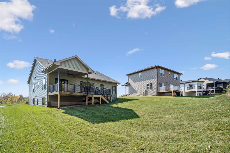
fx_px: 102
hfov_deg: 96.7
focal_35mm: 16
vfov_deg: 73.7
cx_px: 115
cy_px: 76
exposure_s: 1/1600
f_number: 8
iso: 640
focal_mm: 16
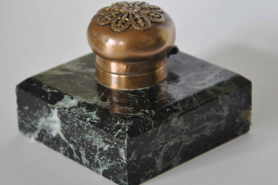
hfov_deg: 10.2
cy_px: 89
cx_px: 127
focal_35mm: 202
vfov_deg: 6.8
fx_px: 1555
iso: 1600
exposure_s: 1/125
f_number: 5.6
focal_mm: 105
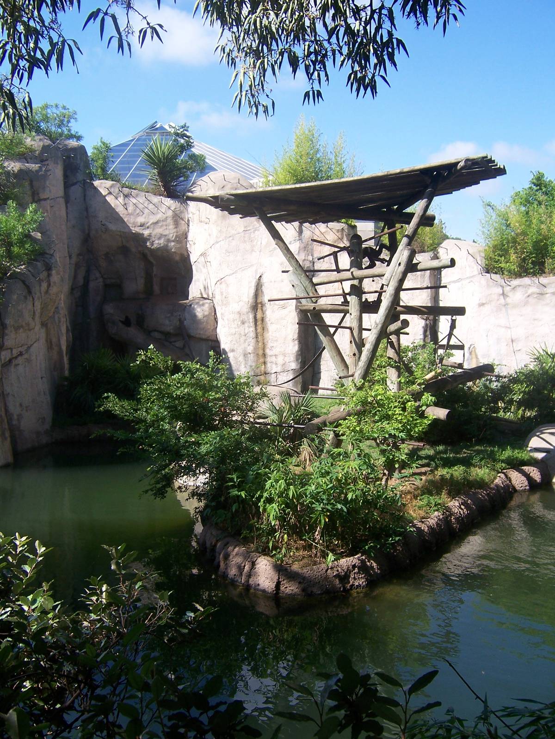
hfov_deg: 42.9
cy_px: 370
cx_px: 278
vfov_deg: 55.4
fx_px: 705
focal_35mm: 33
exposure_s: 1/500
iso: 80
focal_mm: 5.5
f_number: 3.4
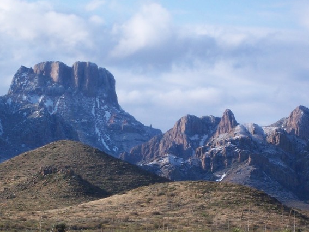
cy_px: 105
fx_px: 2079
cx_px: 148
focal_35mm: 233
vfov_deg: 6.4
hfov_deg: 8.5
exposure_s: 1/350
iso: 80
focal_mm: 22
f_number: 4.8
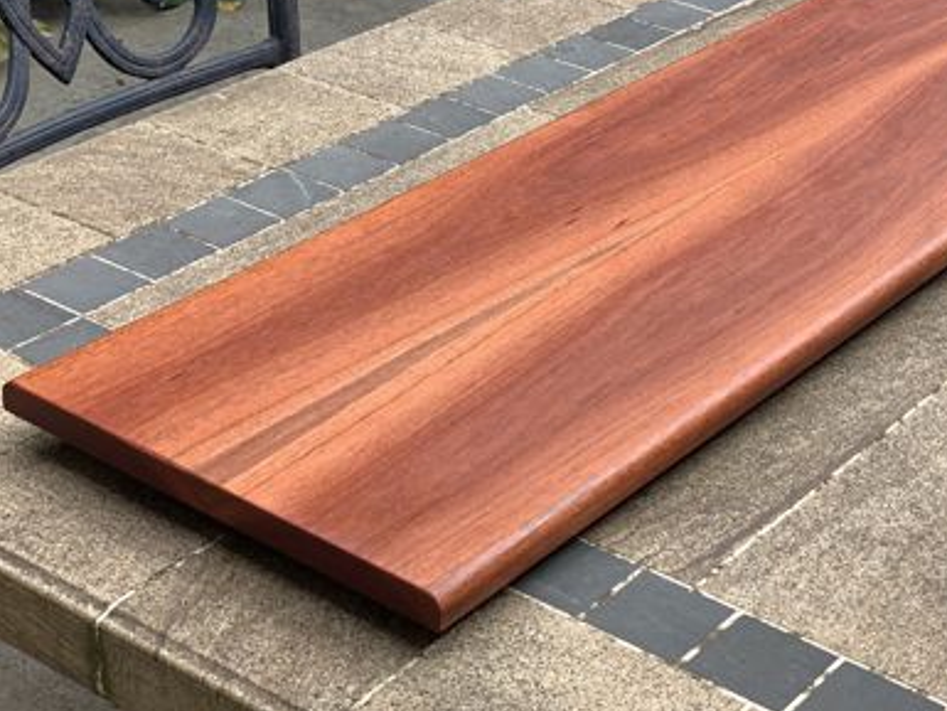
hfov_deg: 24.0
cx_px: 657
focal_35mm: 81
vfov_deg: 18.2
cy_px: 241
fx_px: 2217
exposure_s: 1/258
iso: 16
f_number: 2.4
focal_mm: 6
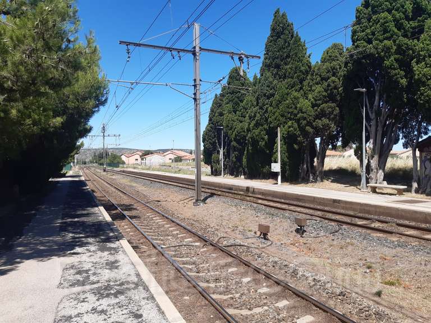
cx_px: 216
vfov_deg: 53.1
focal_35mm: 26
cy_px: 162
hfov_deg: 67.3
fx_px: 324
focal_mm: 3.92
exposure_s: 1/1456
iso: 40
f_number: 1.7
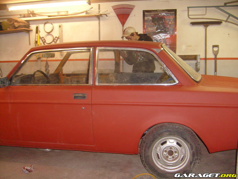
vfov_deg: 40.7
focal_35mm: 35
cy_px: 90
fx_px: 241
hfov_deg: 52.6
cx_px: 119
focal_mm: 5.8
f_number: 2.8
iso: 160
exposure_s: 1/45
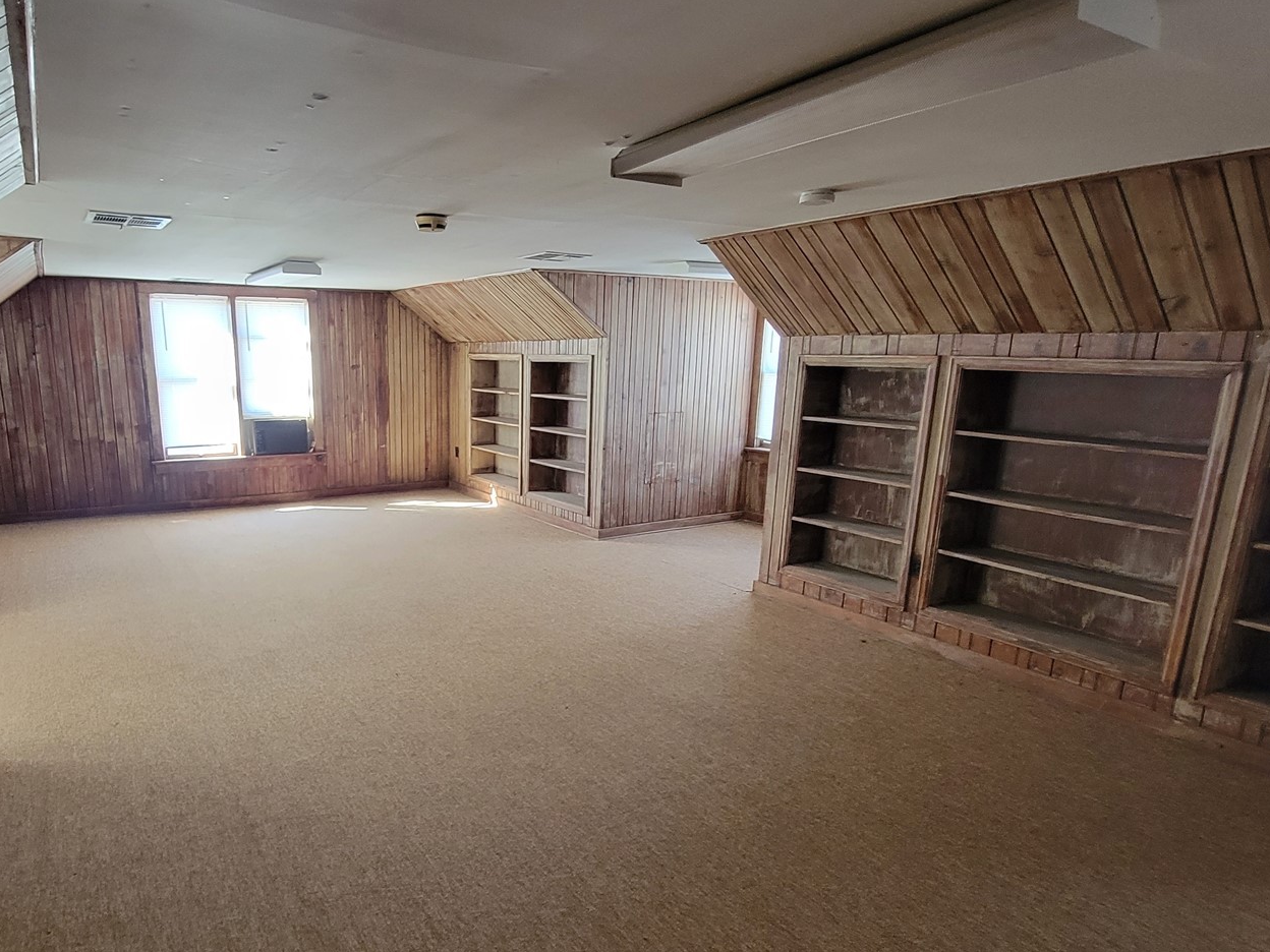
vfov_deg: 65.6
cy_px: 549
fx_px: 734
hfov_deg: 80.7
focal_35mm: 20
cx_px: 502
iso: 320
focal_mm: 2.2
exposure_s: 1/40
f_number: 2.2
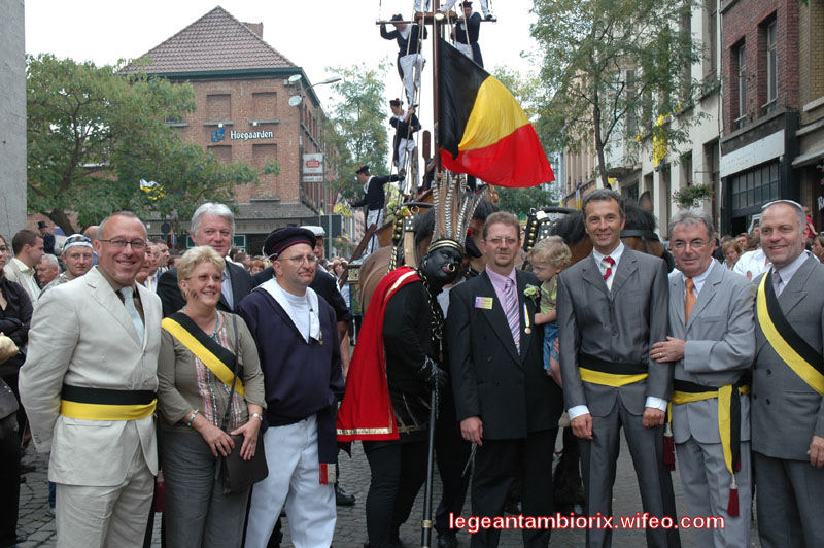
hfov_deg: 48.0
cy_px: 274
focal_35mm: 40
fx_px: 926
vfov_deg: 33.0
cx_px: 412
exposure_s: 1/80
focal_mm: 27
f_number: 6.3
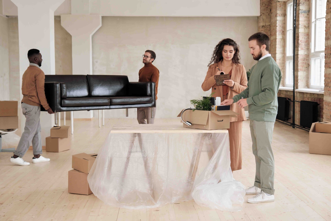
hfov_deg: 38.9
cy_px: 110
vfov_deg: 26.5
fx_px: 469
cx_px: 166
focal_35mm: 51
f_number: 2.8
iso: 400
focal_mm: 34.2
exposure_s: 1/100
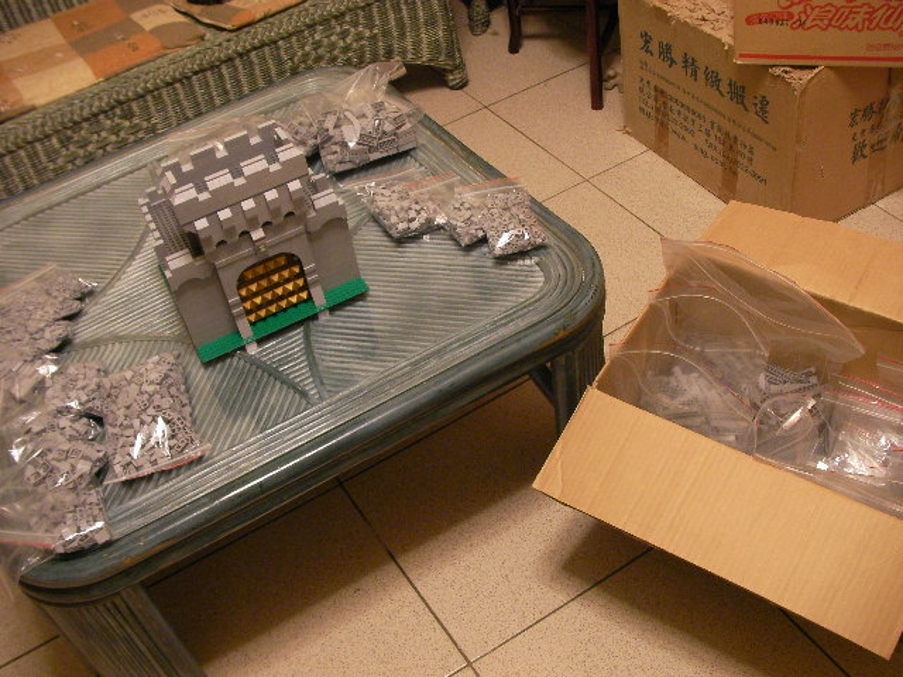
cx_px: 452
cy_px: 338
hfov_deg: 49.0
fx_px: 991
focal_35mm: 38
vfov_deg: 37.7
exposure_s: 1/5.7
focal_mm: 6.3
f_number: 3.5
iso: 200
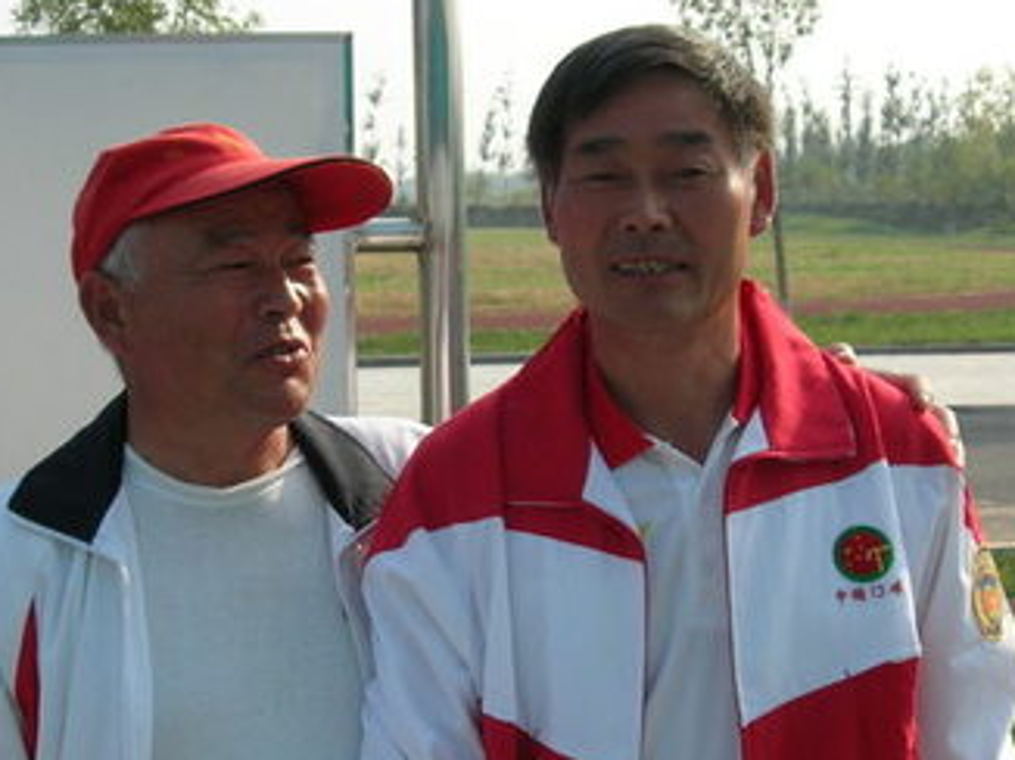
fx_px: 2051
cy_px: 495
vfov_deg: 20.9
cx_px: 470
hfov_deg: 27.8
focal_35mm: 70
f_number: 4.8
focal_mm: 7.8
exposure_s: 1/386
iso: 64
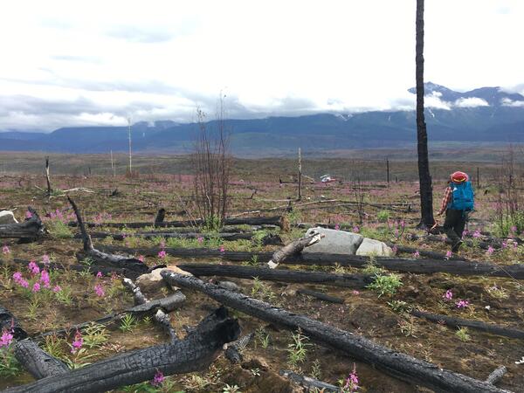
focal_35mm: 29
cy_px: 196
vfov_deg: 48.2
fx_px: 439
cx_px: 262
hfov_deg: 61.7
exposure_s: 1/487
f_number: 2.2
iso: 25
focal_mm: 4.15
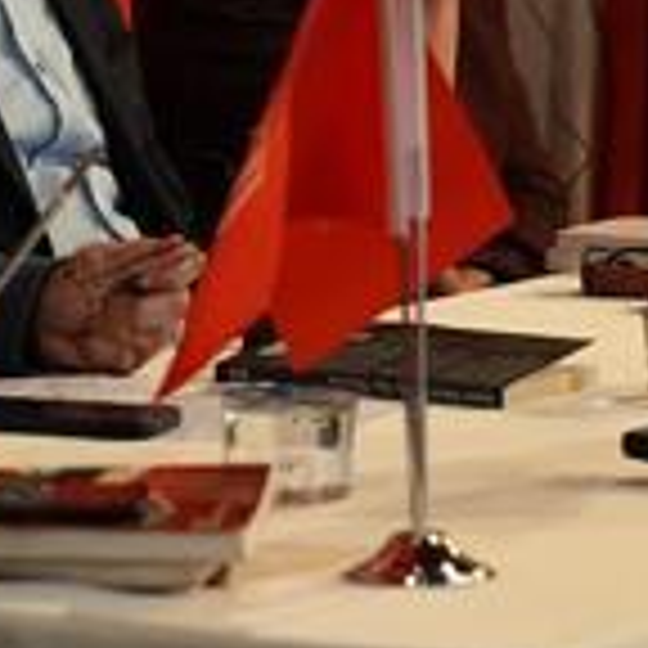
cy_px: 18
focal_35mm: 253
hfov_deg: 6.9
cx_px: 16
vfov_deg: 6.9
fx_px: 5358
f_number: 3.5
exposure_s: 1/50
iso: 2500
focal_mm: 70
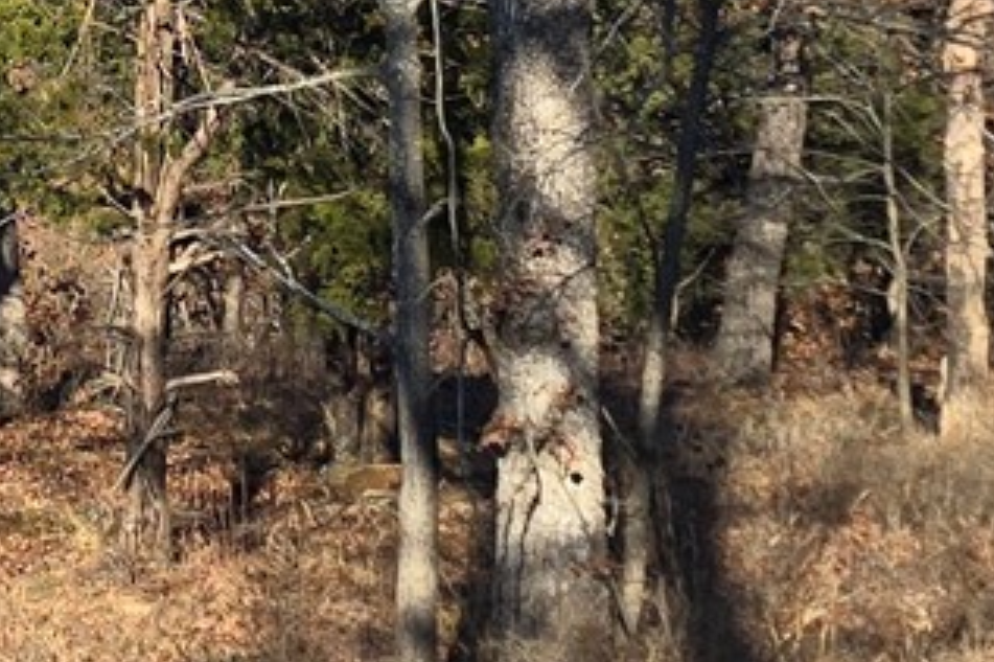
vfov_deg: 9.3
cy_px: -235
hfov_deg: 13.8
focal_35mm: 145
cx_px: -185
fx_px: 4001
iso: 12
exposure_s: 1/719
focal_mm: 6.3
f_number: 1.7
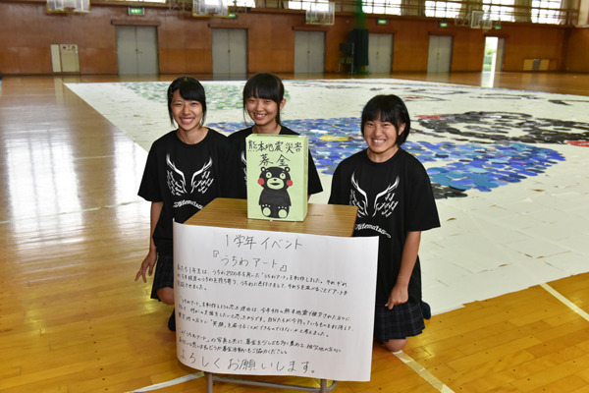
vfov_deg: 41.1
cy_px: 196
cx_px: 294
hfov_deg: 58.7
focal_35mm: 32
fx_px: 524
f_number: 5.6
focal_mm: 32
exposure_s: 1/250
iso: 2500
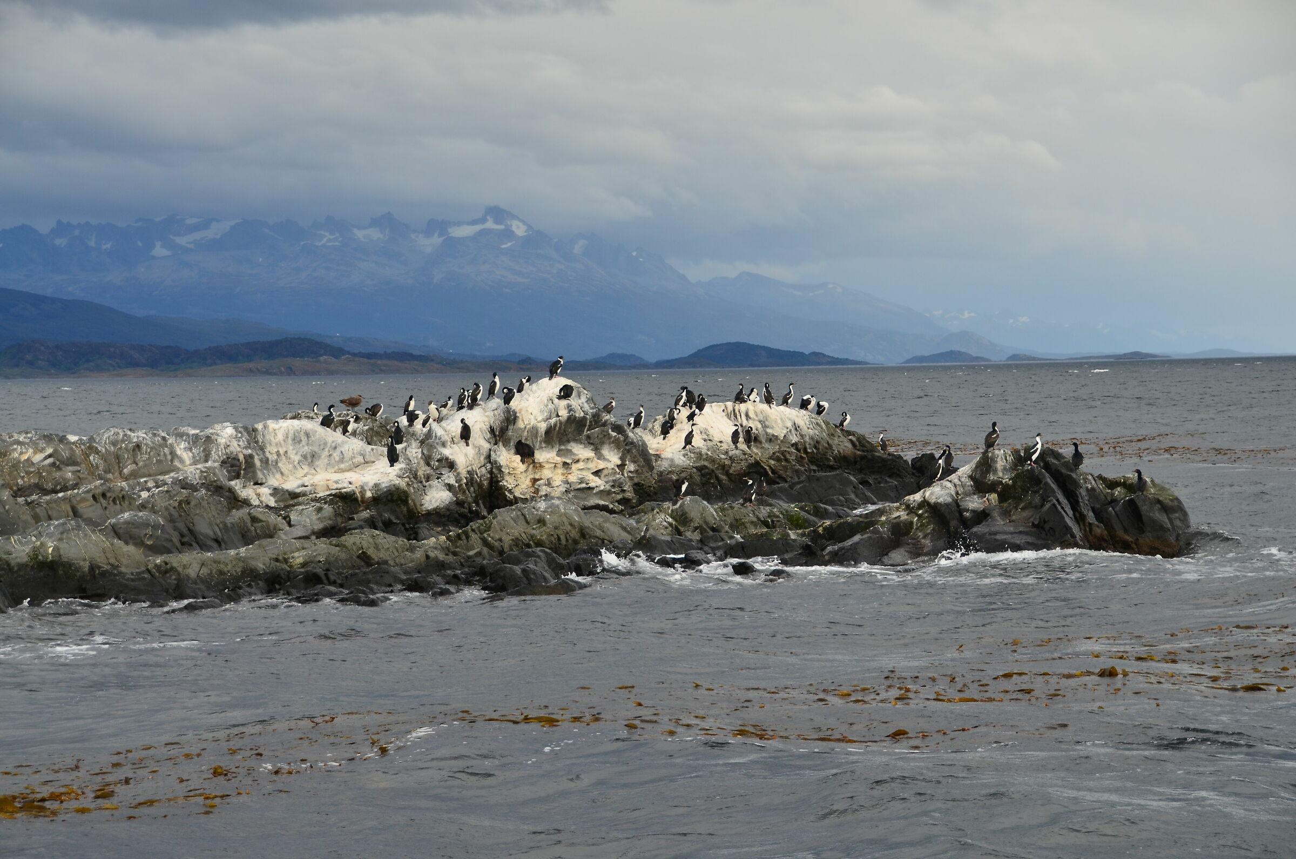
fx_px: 3772
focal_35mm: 105
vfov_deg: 13.0
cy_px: 430
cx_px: 648
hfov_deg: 19.5
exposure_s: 1/320
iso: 140
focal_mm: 70
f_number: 7.1
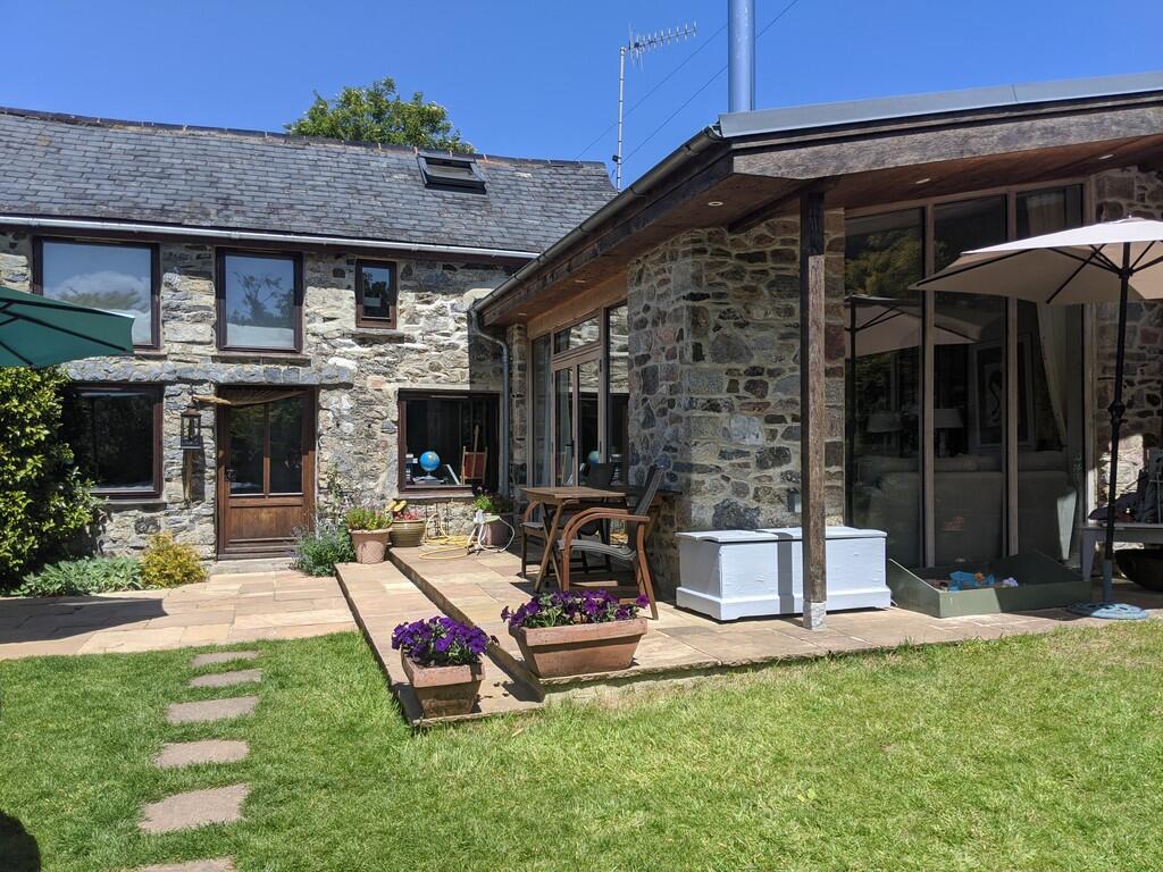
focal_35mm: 27
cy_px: 436
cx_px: 582
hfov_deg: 65.3
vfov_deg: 51.4
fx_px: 907
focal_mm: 4.44
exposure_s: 1/2611
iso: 54
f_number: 1.8
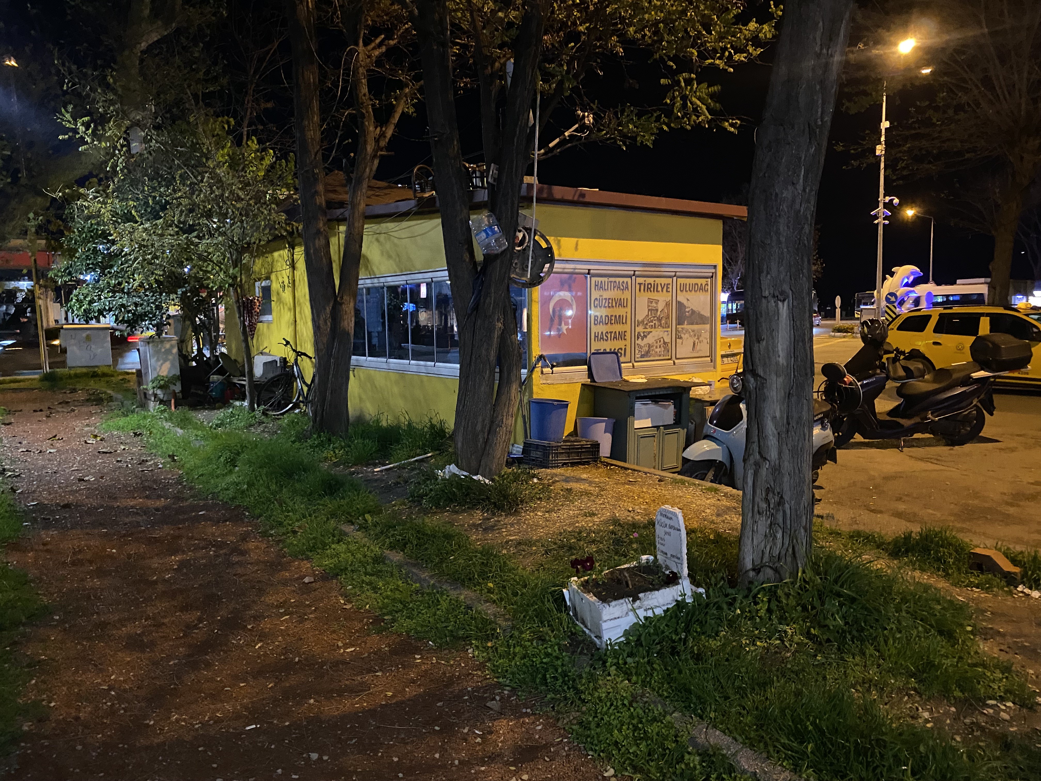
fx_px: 782
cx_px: 520
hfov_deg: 67.3
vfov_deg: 53.1
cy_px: 390
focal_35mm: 26
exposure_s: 1/20
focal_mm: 4.25
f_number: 1.8
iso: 1000
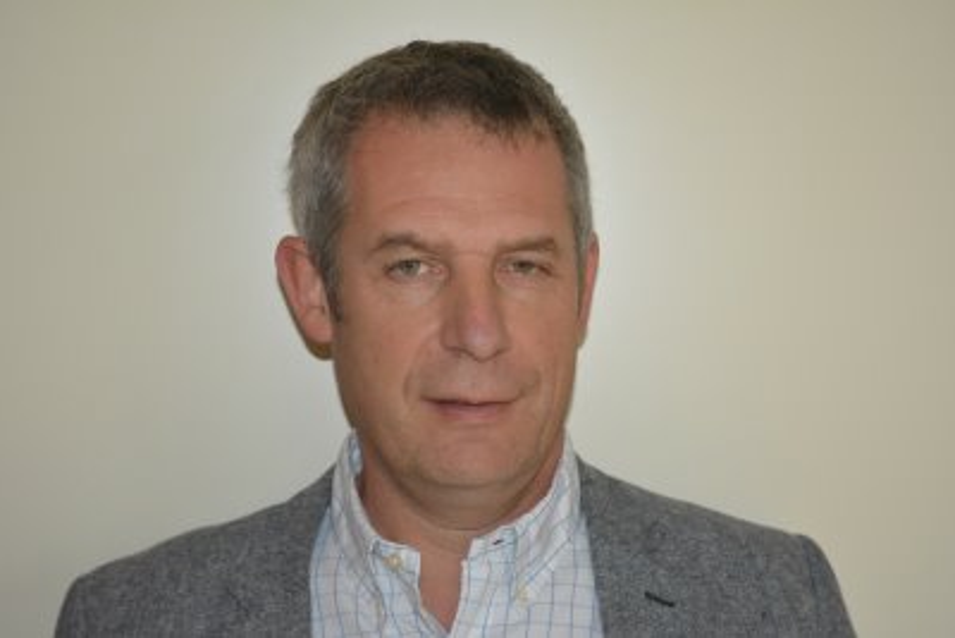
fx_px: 1911
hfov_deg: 28.1
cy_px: 319
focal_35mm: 72
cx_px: 478
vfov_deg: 18.9
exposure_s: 1/60
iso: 2500
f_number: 5.3
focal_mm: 48
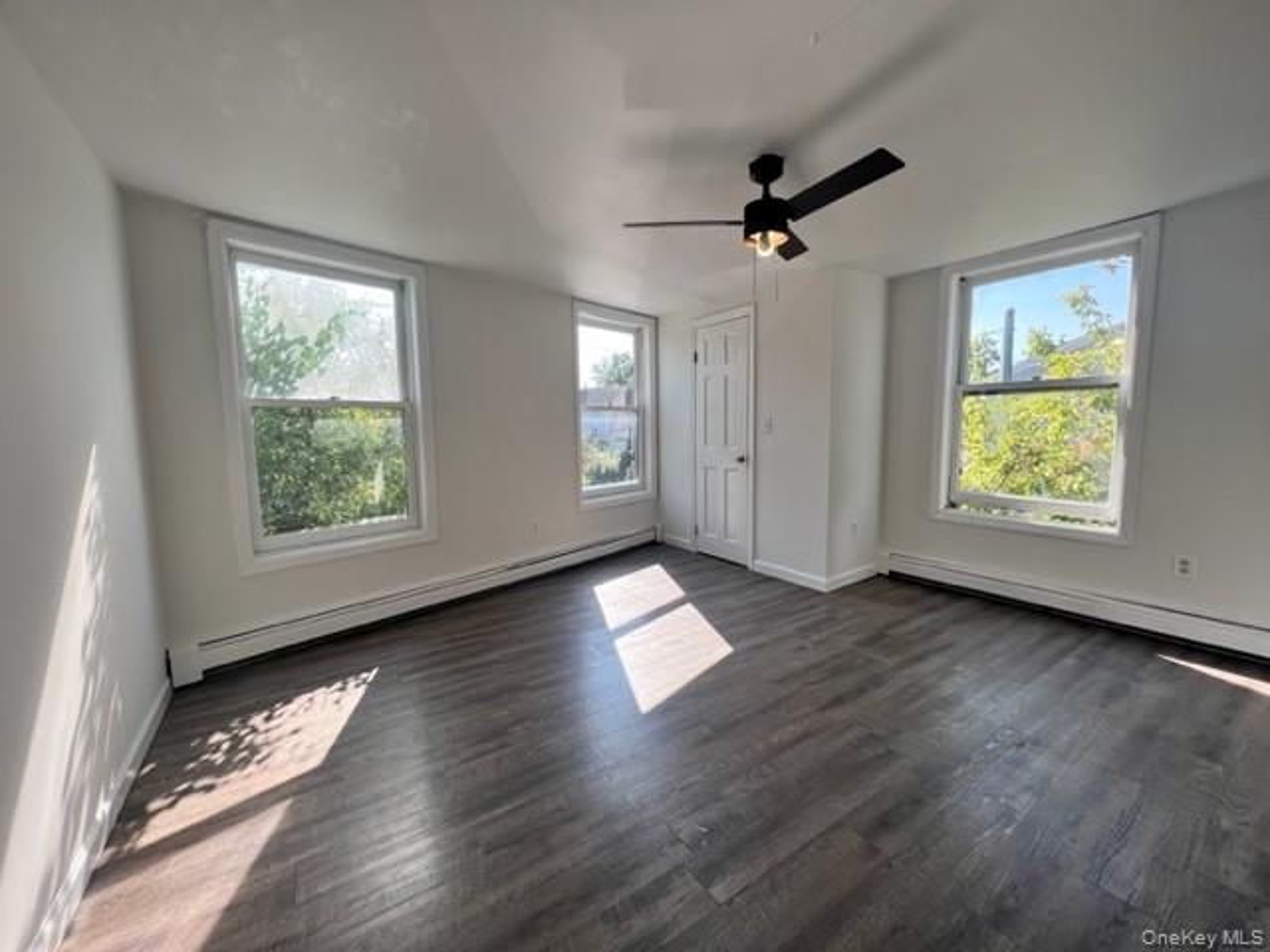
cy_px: 476
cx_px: 635
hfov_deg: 106.2
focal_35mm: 13
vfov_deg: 89.9
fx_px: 477
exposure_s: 1/316
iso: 32
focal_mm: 1.57
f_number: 1.8
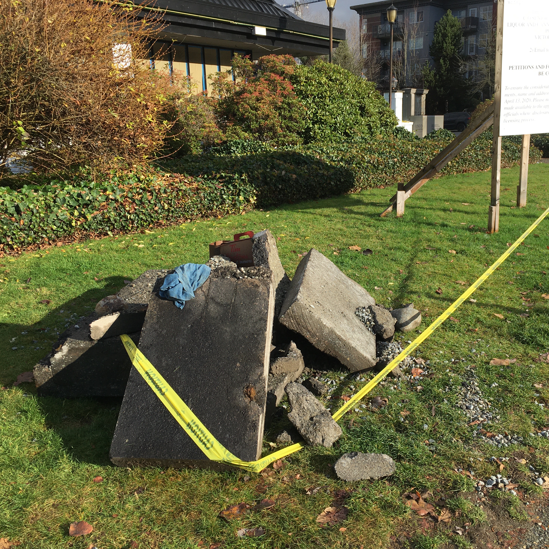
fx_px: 628
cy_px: 270
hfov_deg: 47.0
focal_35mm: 35
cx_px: 321
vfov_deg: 47.2
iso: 25
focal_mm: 4.15
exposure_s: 1/1012
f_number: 2.2
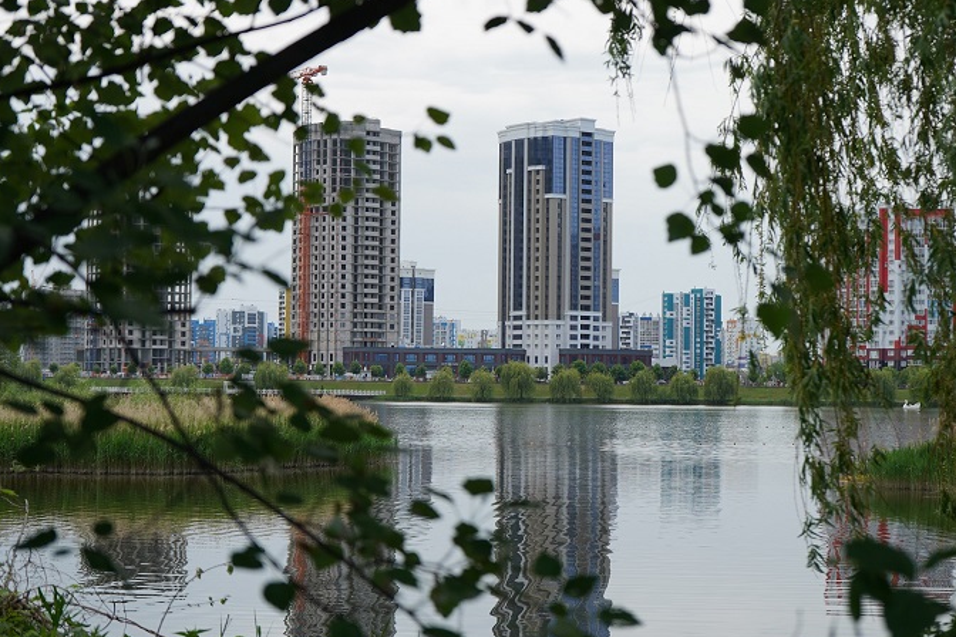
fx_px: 1832
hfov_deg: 29.2
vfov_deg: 19.7
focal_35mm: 69
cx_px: 489
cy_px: 304
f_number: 5.6
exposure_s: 1/500
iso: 100
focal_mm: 58
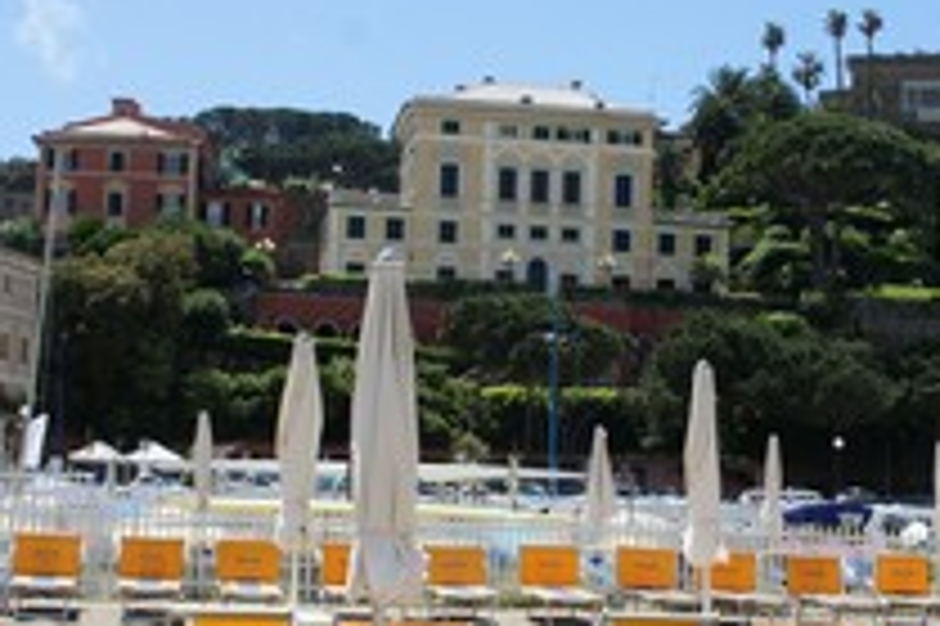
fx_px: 1986
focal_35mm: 76
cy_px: 374
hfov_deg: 26.5
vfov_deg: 17.9
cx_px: 639
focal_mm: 23
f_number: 11
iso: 200
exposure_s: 1/250
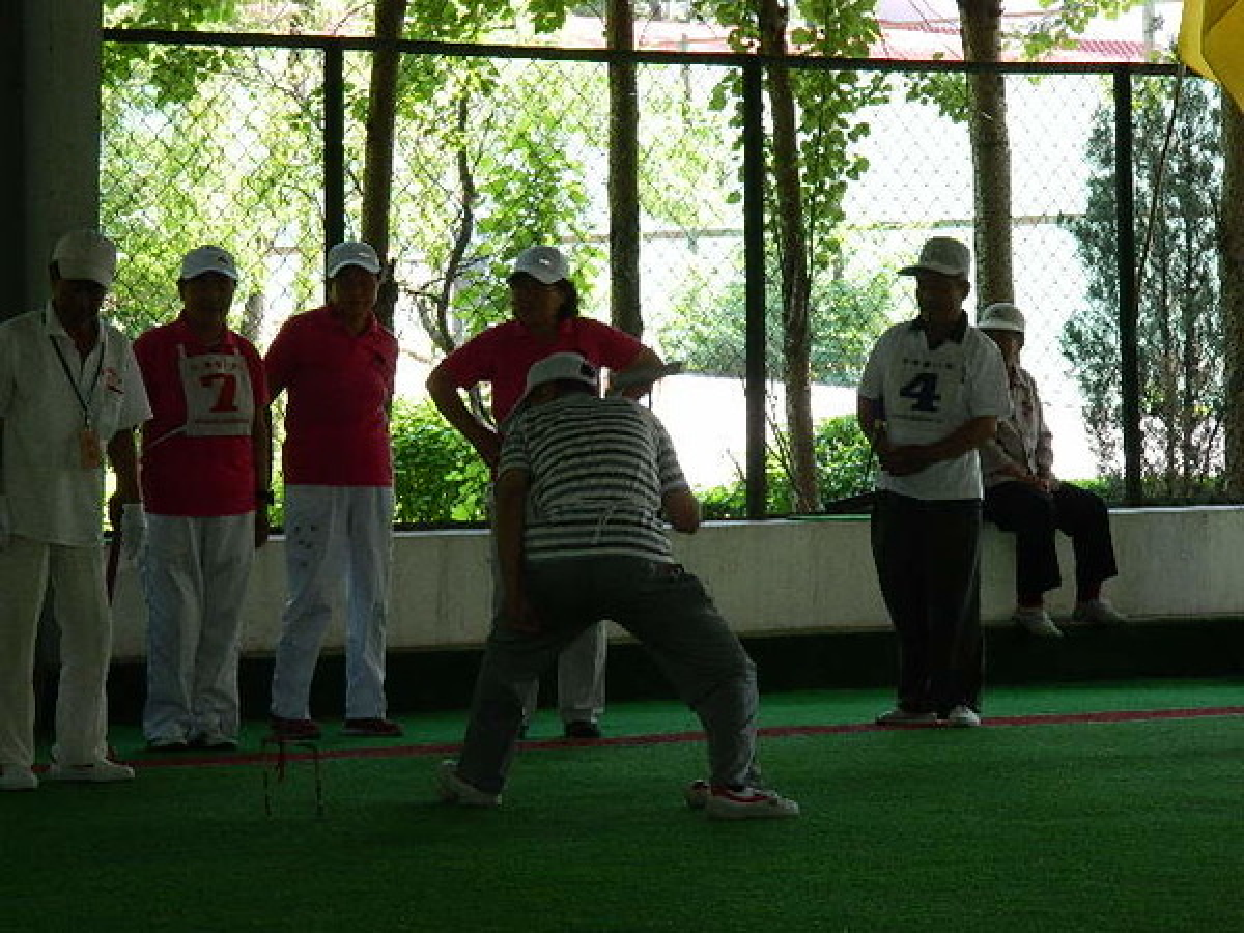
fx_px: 6361
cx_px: 622
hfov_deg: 11.2
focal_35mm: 177
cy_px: 466
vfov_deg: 8.4
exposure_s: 1/80
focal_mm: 31.8
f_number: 5.1
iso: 280
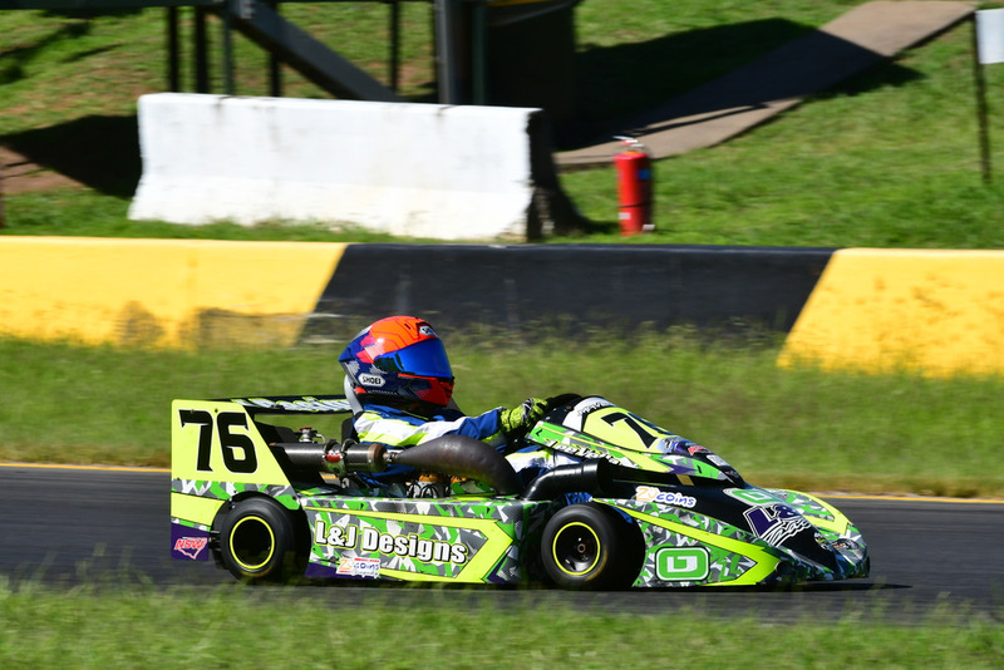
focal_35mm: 360
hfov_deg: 5.7
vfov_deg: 3.8
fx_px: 10043
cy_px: 335
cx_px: 502
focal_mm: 240
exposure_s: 1/640
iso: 500
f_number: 13
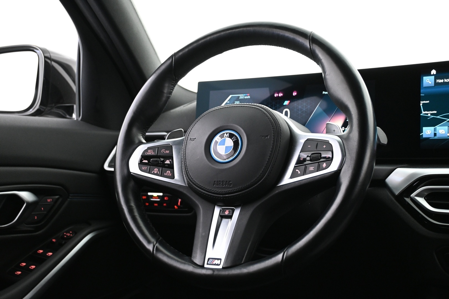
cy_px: 150
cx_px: 224
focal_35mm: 41
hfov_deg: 47.2
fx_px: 514
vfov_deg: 32.4
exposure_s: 1/15
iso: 1600
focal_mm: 27.5
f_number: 4.5
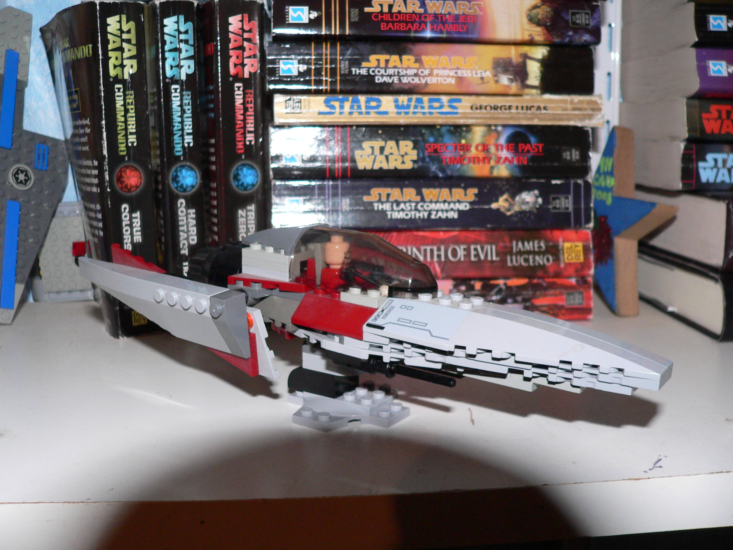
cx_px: 366
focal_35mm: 36
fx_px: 762
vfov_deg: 39.7
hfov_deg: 51.4
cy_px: 275
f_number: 2.8
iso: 200
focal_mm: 6
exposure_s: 1/80
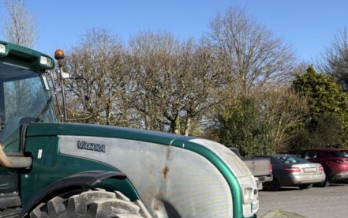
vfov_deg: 26.5
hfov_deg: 40.3
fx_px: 455
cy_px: 169
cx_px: 74
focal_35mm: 48
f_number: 1.6
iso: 50
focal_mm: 5.96
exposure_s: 1/2141
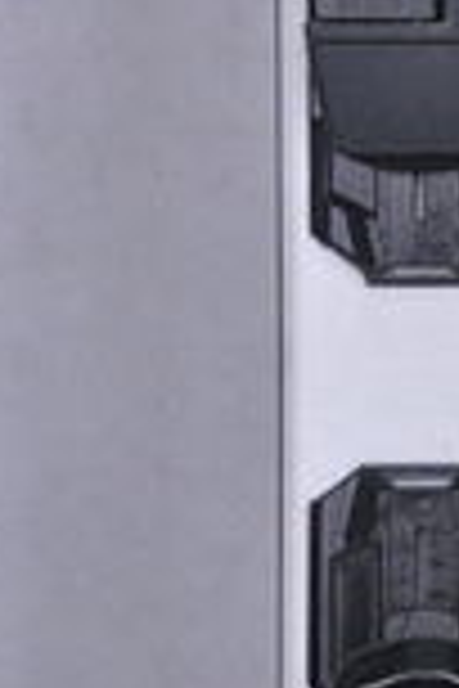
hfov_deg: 4.1
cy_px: 391
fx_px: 6320
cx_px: 641
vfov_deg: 6.2
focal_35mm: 330
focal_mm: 75
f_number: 9.5
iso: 3200
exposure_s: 1/125
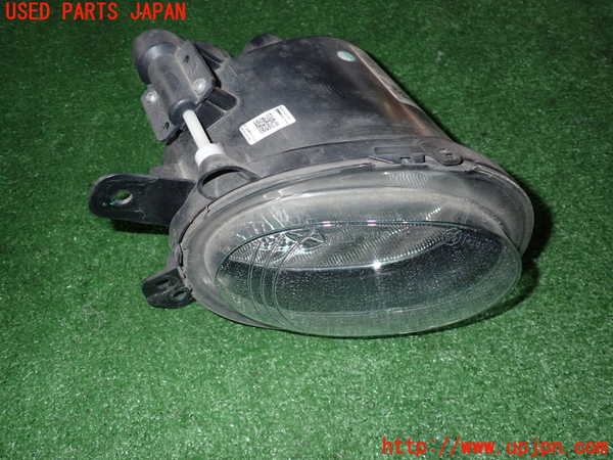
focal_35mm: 30
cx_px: 306
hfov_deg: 60.0
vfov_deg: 46.8
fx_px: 531
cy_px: 230
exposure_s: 1/30
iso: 200
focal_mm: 5.4
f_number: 6.3
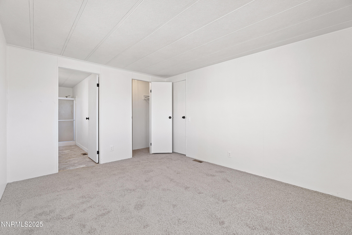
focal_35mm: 15
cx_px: 176
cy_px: 118
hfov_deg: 100.4
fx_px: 147
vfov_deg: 77.3
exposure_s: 1/3
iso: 100
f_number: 6.3
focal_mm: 10
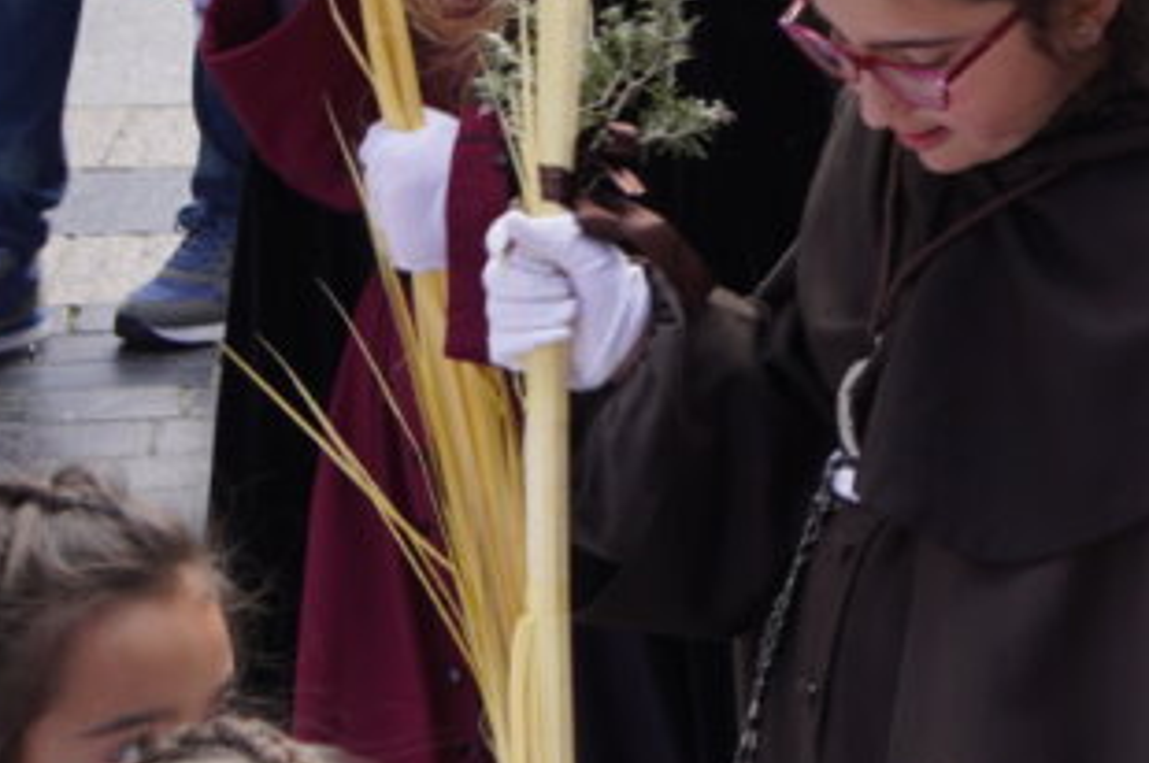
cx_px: 1779
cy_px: -632
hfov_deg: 6.0
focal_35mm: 341
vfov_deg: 4.0
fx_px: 10874
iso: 100
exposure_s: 1/125
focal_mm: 55
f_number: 5.6
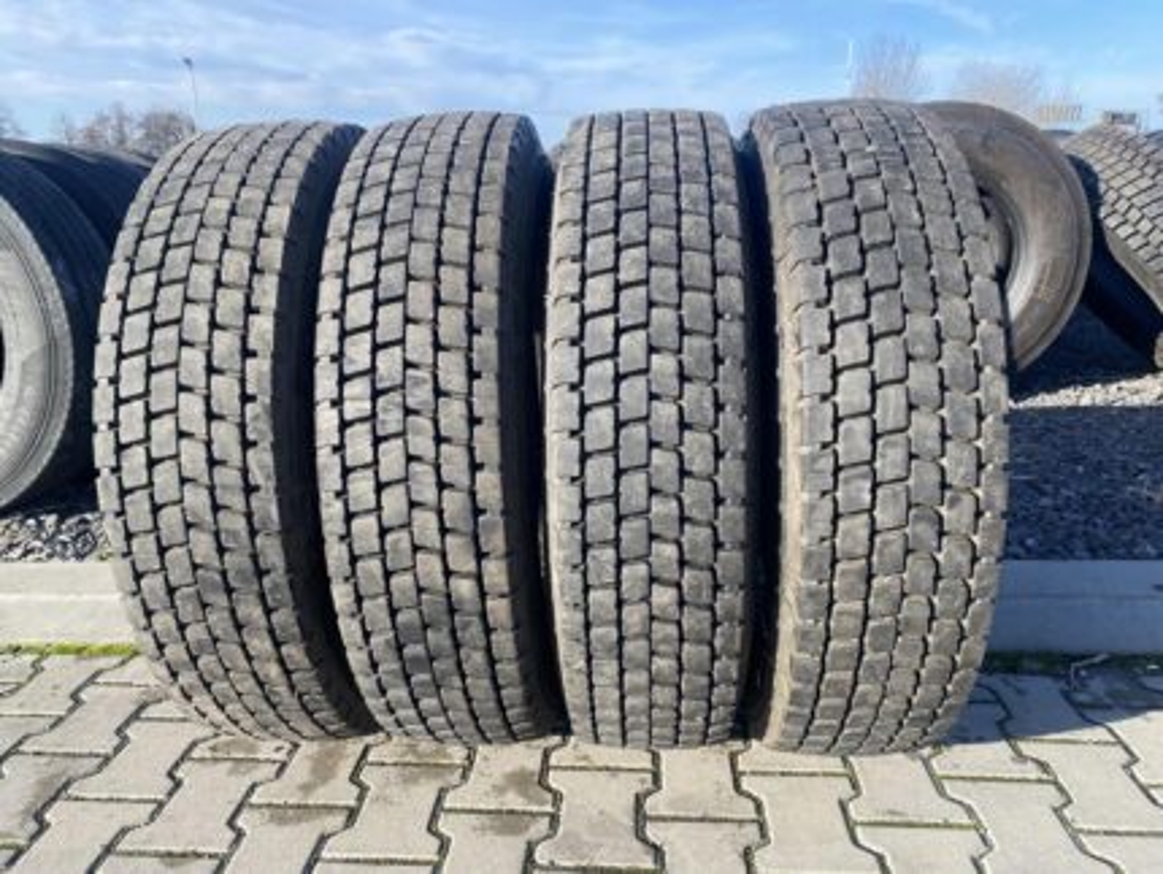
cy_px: 437
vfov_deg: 53.1
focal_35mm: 26
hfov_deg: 67.3
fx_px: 874
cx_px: 582
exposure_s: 1/816
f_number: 1.8
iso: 32
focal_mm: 4.25
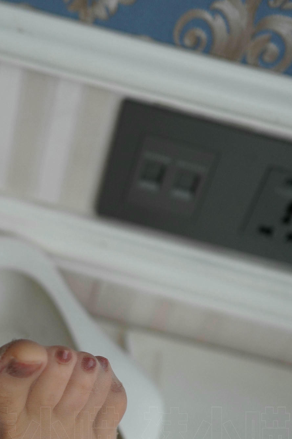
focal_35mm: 56
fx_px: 681
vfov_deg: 33.1
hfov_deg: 23.7
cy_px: 426
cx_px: 45
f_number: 2
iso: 800
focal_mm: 24
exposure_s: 1/1000
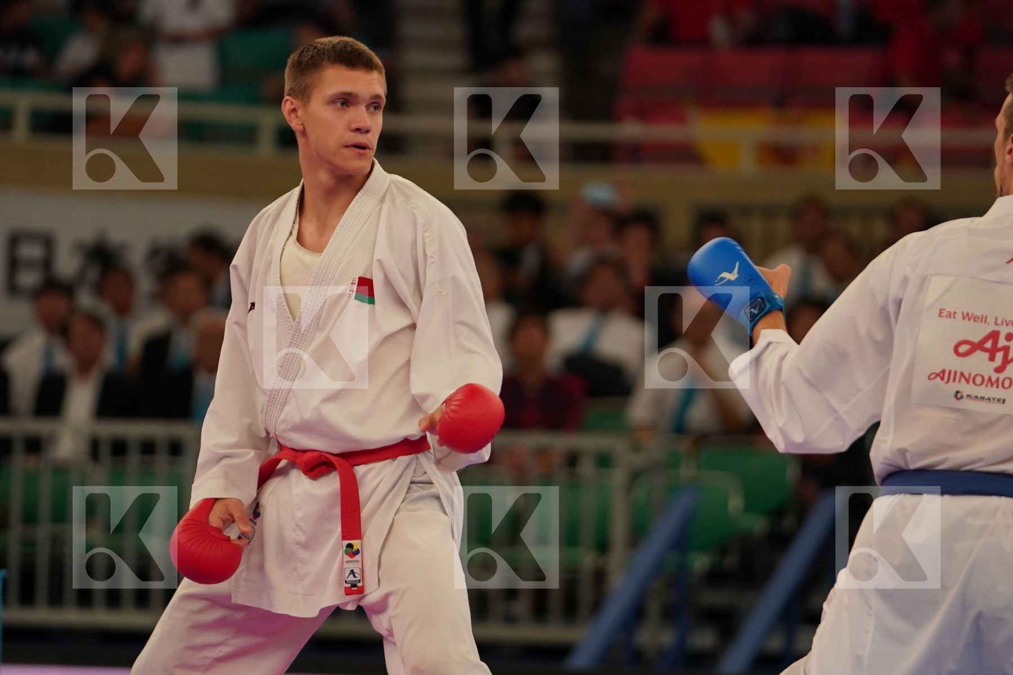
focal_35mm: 292
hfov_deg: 7.1
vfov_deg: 4.7
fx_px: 8216
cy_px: 338
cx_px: 506
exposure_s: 1/1000
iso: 1250
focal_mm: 195
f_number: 2.8
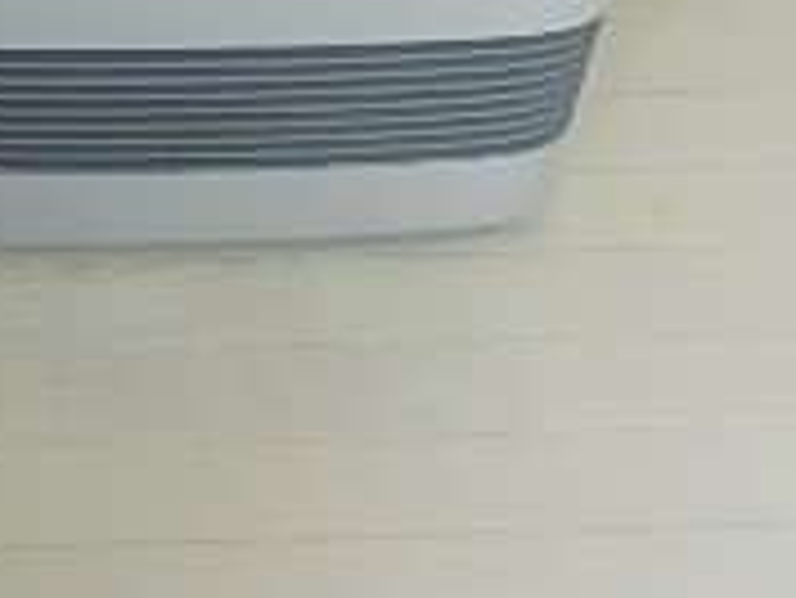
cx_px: 184
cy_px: -144
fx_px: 1749
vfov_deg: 18.3
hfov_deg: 25.3
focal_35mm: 76
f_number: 3.5
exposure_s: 1/30
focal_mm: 3.7
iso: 320
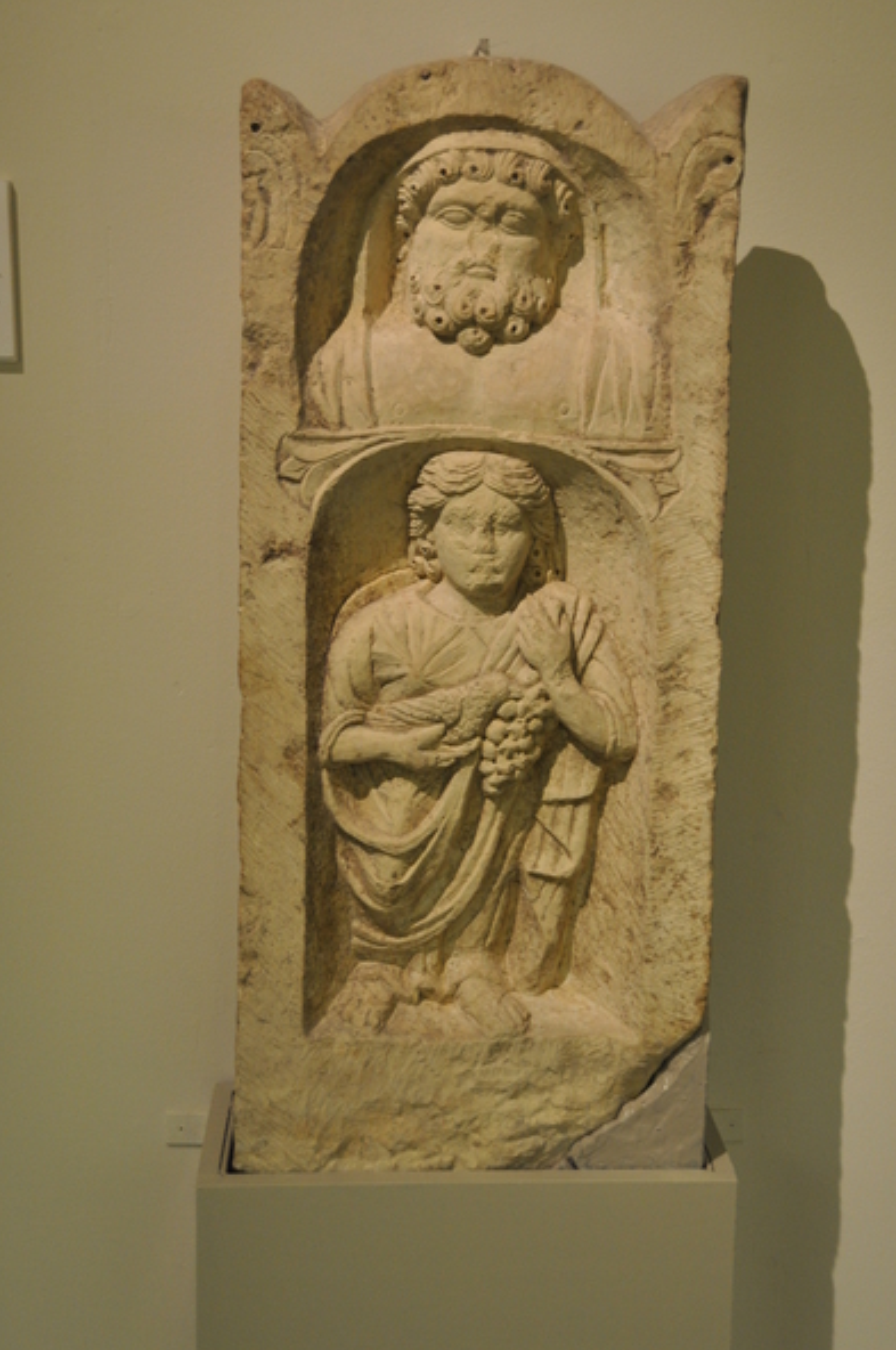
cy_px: 670
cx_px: 491
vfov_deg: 35.1
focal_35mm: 57
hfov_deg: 23.7
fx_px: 2134
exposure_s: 1/20
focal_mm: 34
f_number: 4.2
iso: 640
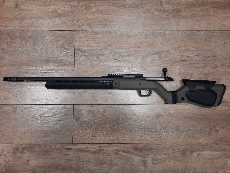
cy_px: 86
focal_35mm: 25
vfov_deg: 54.9
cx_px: 115
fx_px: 166
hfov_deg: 69.4
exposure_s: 1/50
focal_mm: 4.6
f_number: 2
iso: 100
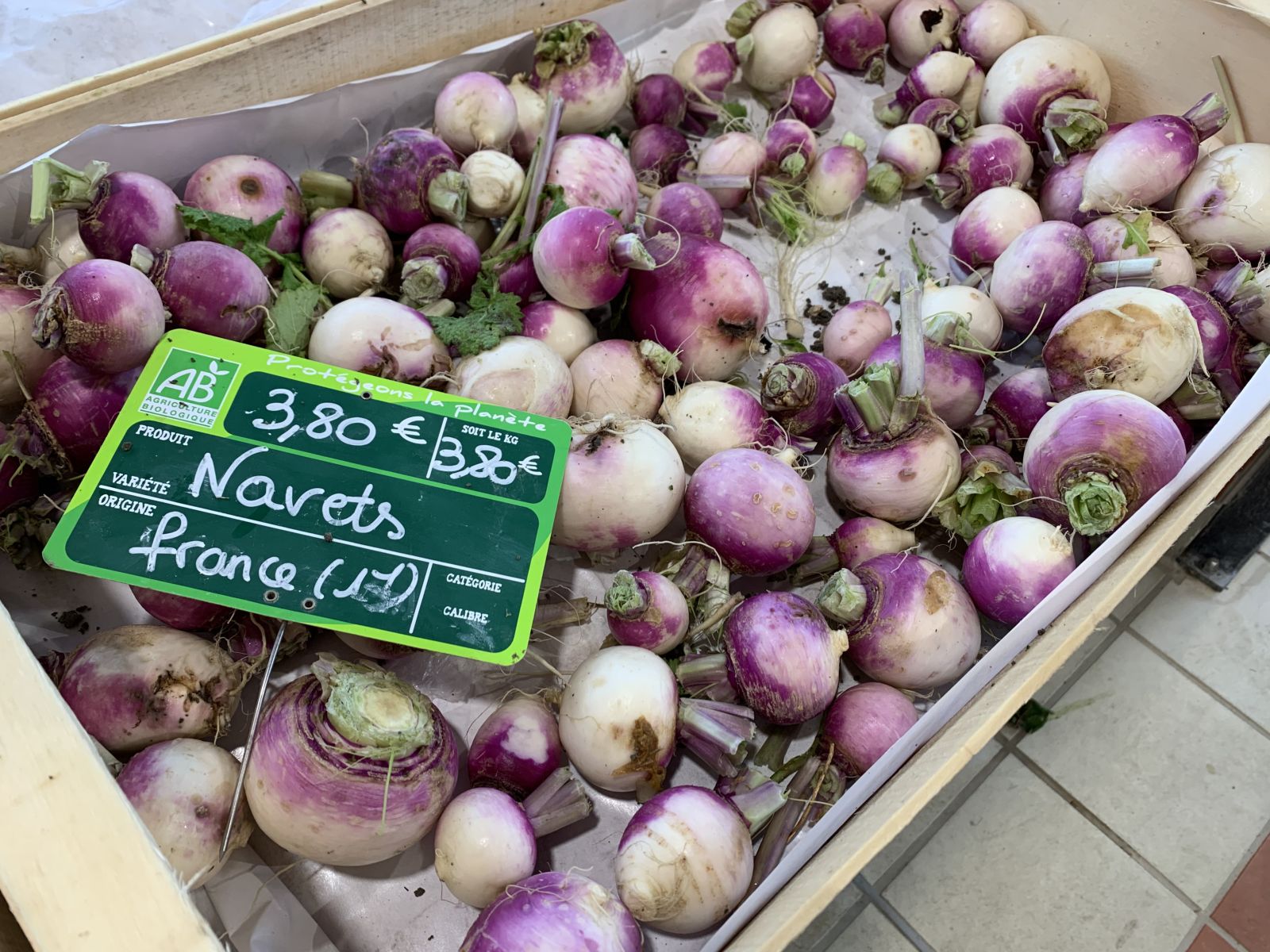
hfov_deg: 67.3
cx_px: 635
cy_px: 476
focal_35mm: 26
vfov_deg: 53.1
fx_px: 954
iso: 64
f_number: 1.8
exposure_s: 1/121
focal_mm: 4.25
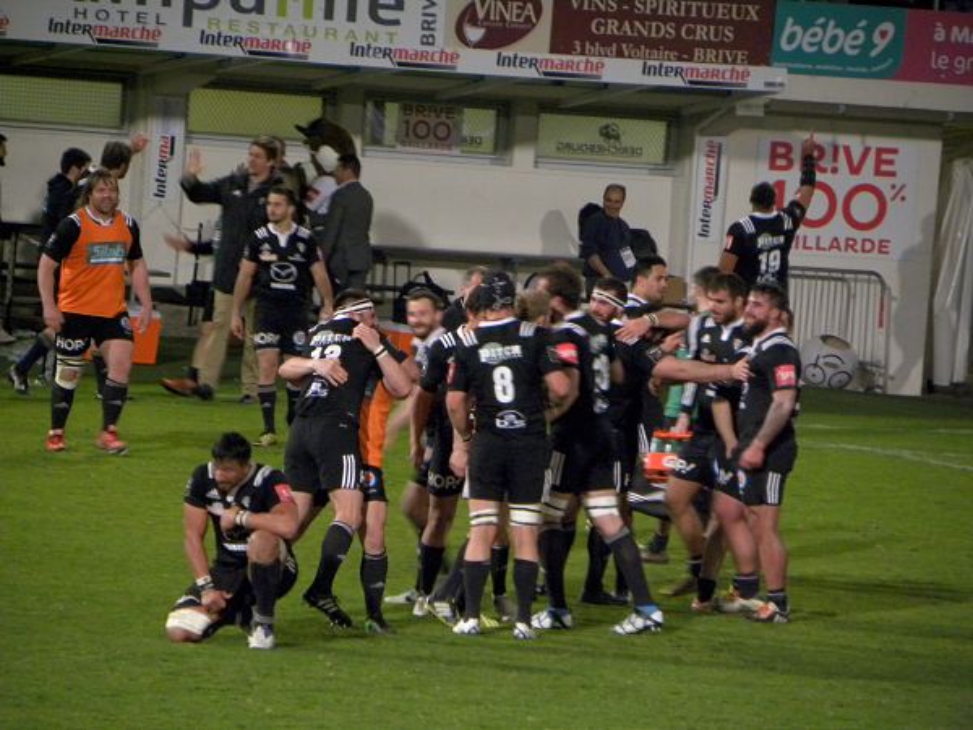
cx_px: 486
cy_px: 365
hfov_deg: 4.7
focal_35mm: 425
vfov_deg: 3.5
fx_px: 11946
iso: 400
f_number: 5
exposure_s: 1/43.3
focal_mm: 75.7
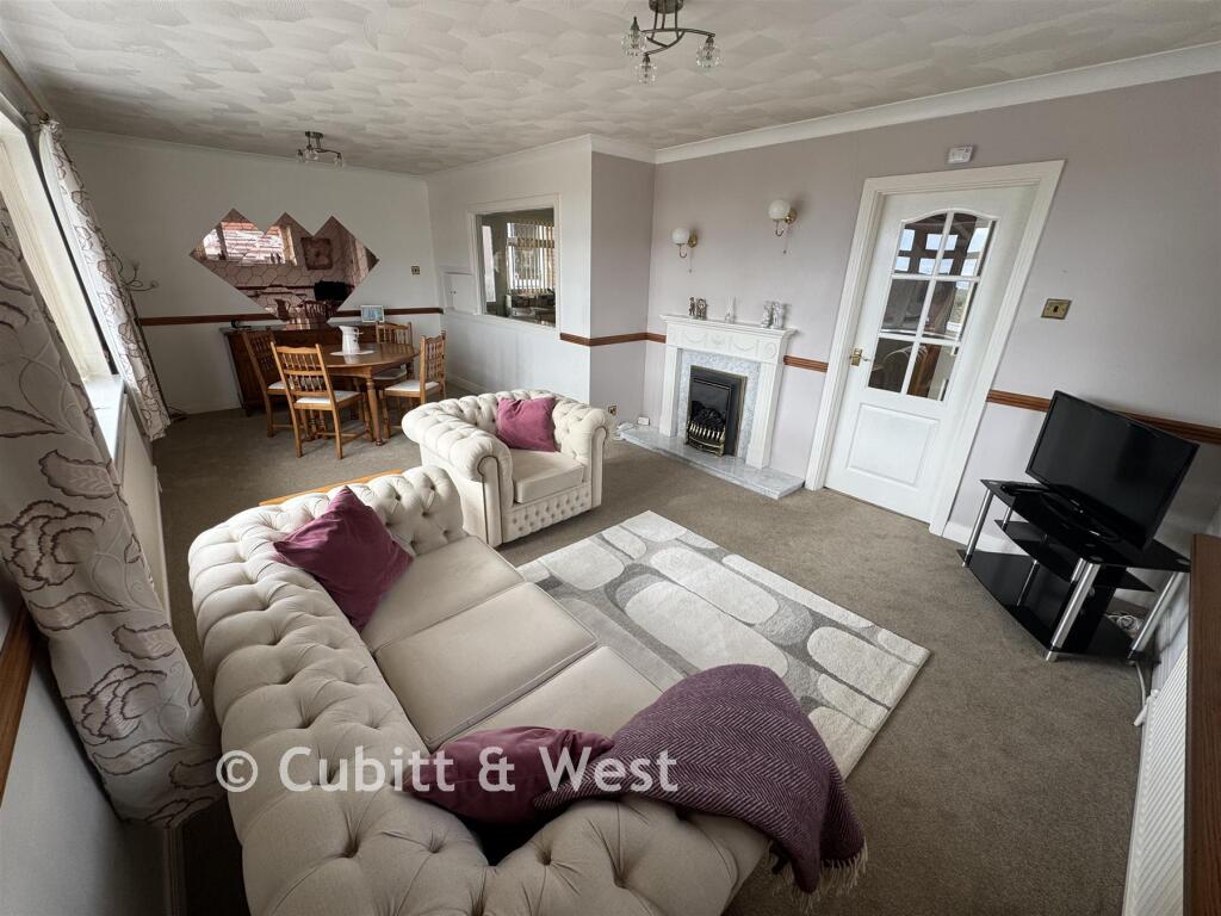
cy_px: 458
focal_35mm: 14
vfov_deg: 85.7
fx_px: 494
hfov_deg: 102.1
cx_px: 610
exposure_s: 1/114
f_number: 2.2
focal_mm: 2.22
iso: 40
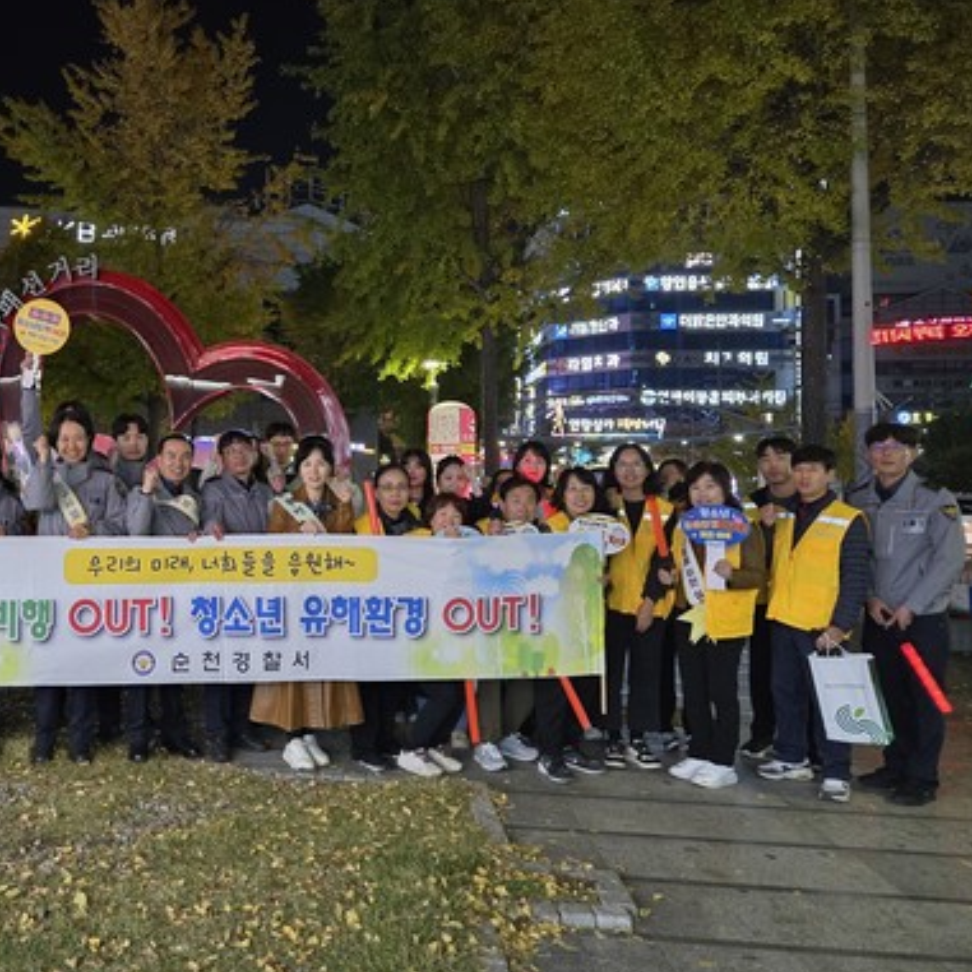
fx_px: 1017
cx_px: 253
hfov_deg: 49.2
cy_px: 439
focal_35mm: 32
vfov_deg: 51.0
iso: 640
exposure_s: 1/60.2
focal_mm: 5.4
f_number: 1.8
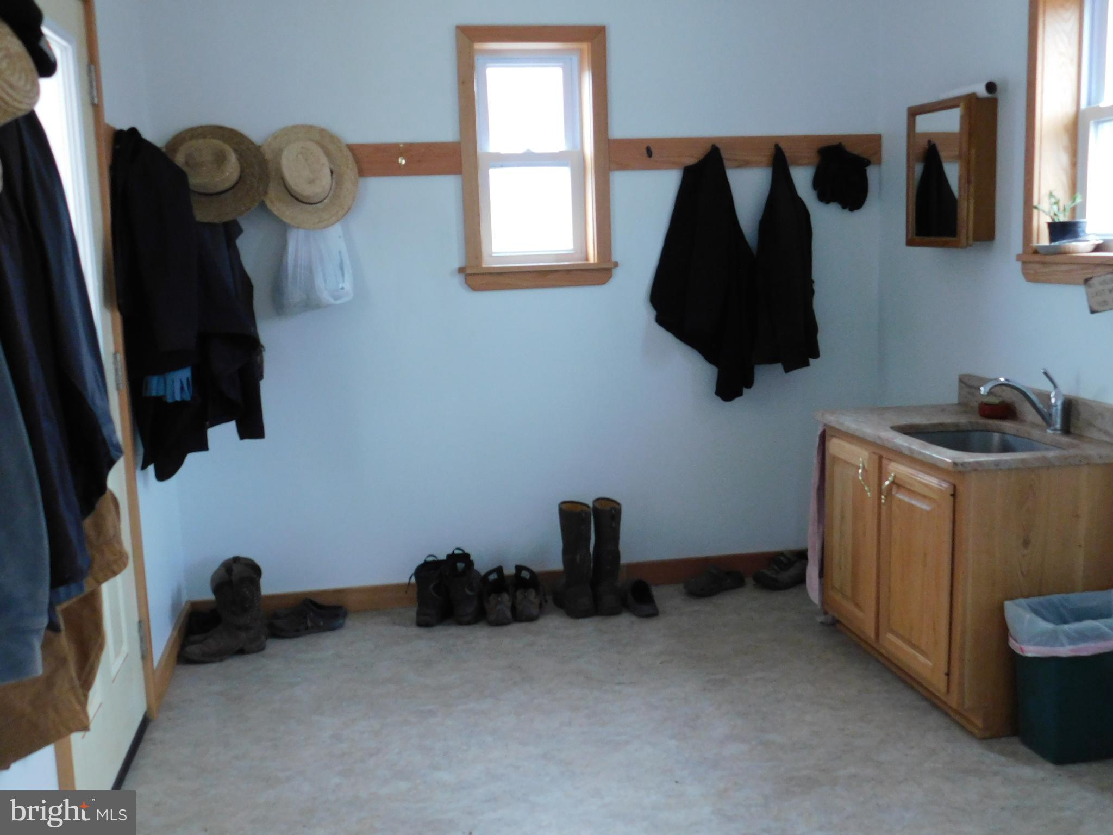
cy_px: 418
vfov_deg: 39.7
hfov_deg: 51.4
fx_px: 1157
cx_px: 556
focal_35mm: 36
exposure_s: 1/13
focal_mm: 6.3
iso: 400
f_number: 3.5
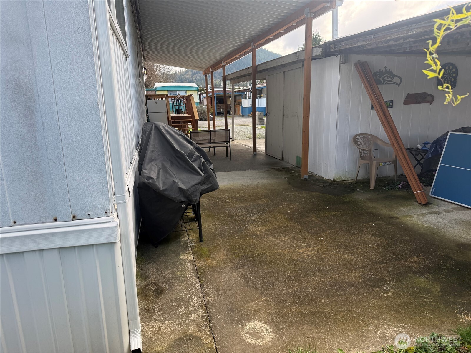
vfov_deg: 56.8
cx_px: 236
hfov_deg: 71.6
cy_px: 176
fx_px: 327
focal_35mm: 24
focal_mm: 6.76
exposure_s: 1/858
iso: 100
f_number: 1.78
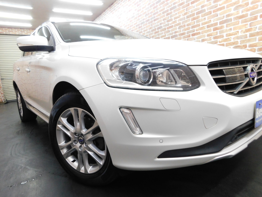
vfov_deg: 58.9
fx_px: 174
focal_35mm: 23
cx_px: 131
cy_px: 98
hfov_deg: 73.9
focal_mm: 4
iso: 400
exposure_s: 1/25
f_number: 3
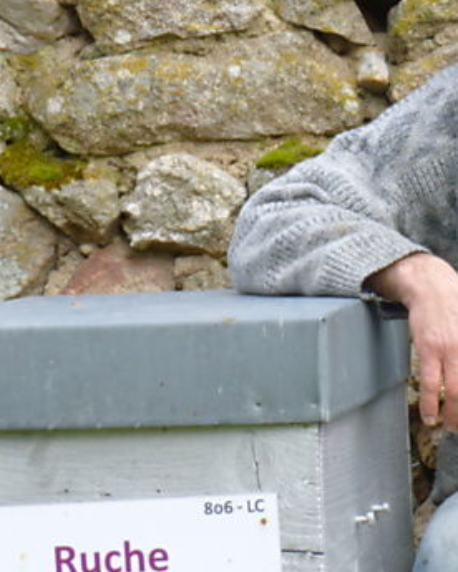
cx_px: 408
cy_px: 290
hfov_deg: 8.5
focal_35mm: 181
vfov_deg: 10.7
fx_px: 3067
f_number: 4.9
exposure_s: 1/80
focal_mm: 14.2
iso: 125
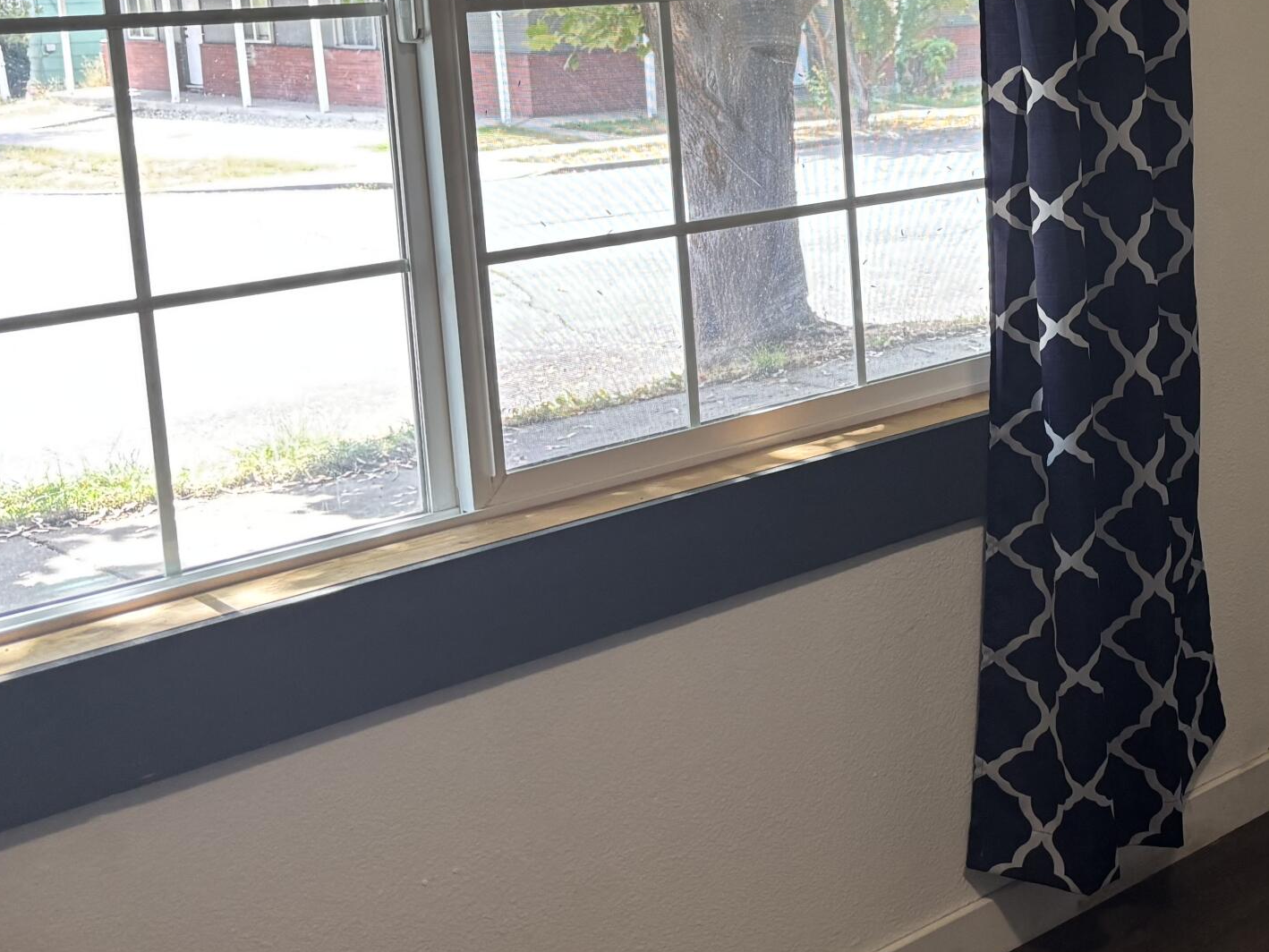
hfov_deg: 33.1
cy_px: 249
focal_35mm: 55
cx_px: 1148
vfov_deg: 26.3
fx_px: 2017
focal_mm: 5.96
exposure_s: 1/120
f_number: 1.6
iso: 125
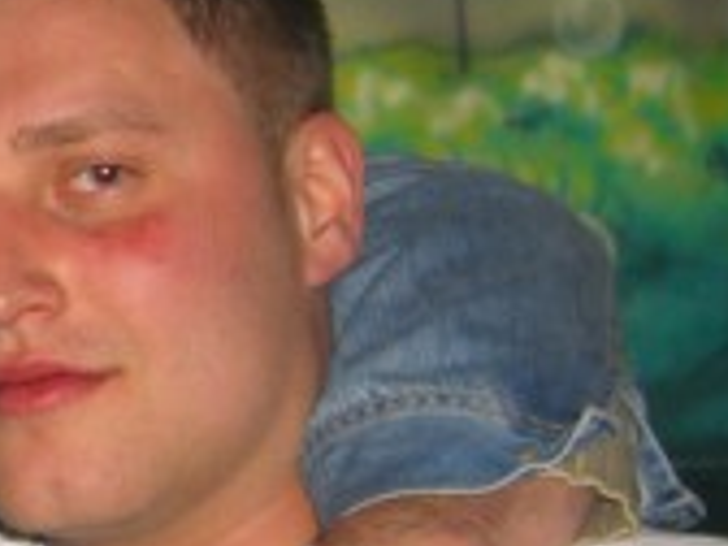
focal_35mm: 136
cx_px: -243
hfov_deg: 13.9
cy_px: 494
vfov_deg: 10.8
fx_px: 2860
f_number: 2.8
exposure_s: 1/60
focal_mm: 7.9
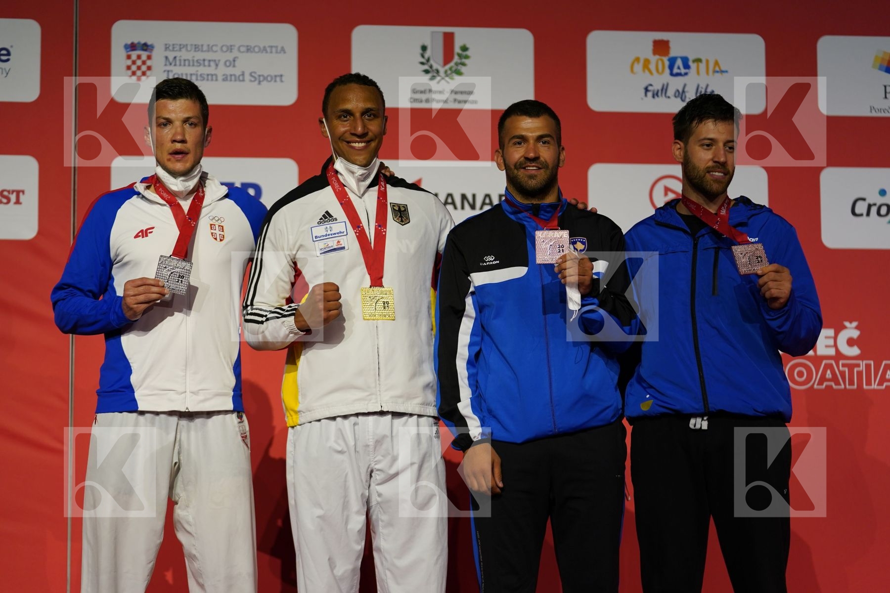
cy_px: 296
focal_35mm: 110
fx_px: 2719
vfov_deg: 12.5
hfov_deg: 18.6
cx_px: 445
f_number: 2.8
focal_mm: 110
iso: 500
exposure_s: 1/250
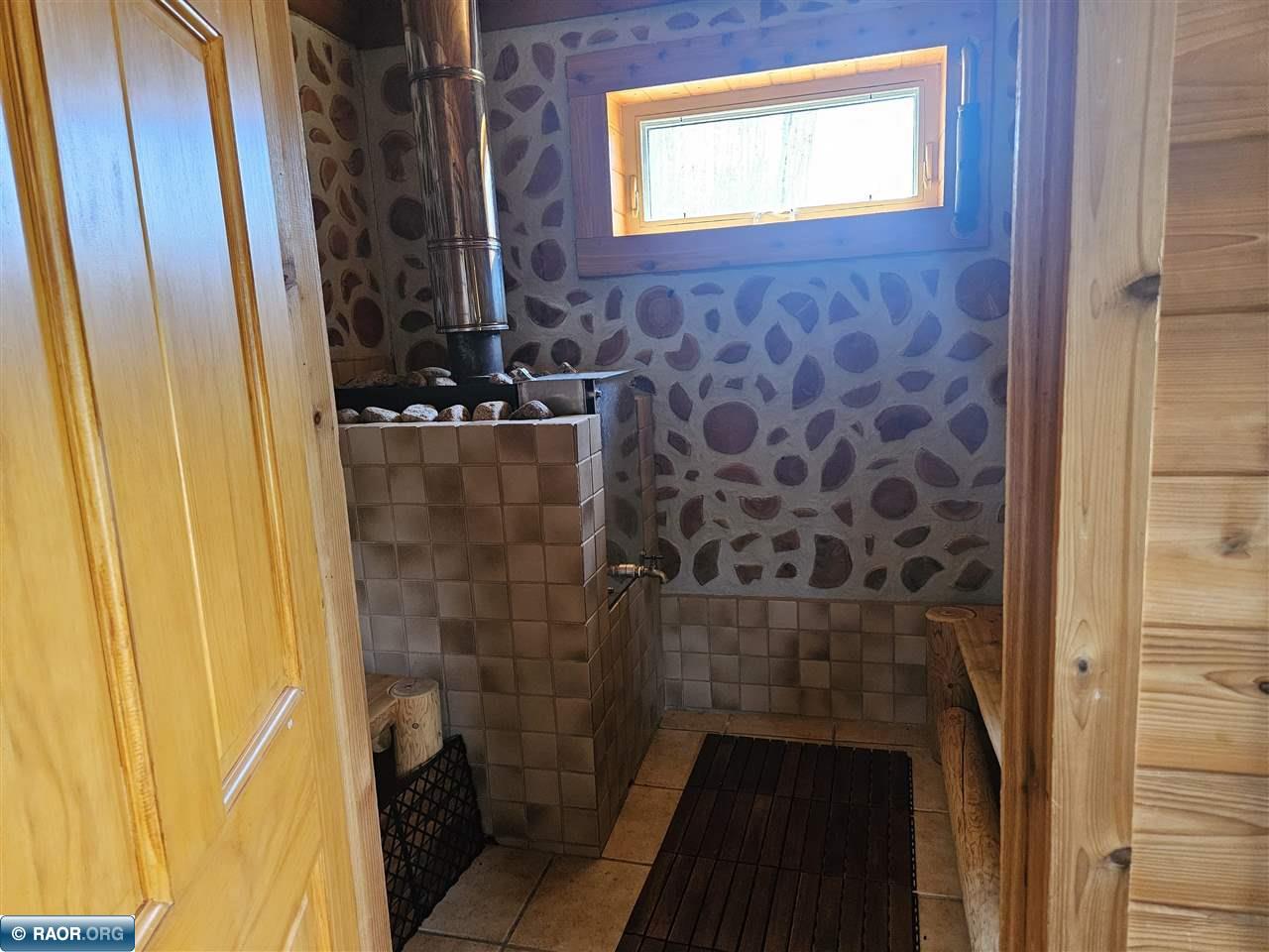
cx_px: 634
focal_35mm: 23
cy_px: 476
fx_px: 843
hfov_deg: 73.9
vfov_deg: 58.9
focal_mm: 5.4
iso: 800
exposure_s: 1/120
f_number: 1.8
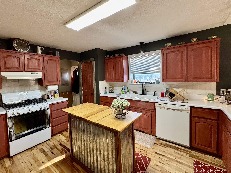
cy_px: 82
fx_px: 107
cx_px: 103
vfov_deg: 78.0
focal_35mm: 16
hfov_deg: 94.2
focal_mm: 2.22
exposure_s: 1/120
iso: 250
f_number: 2.2
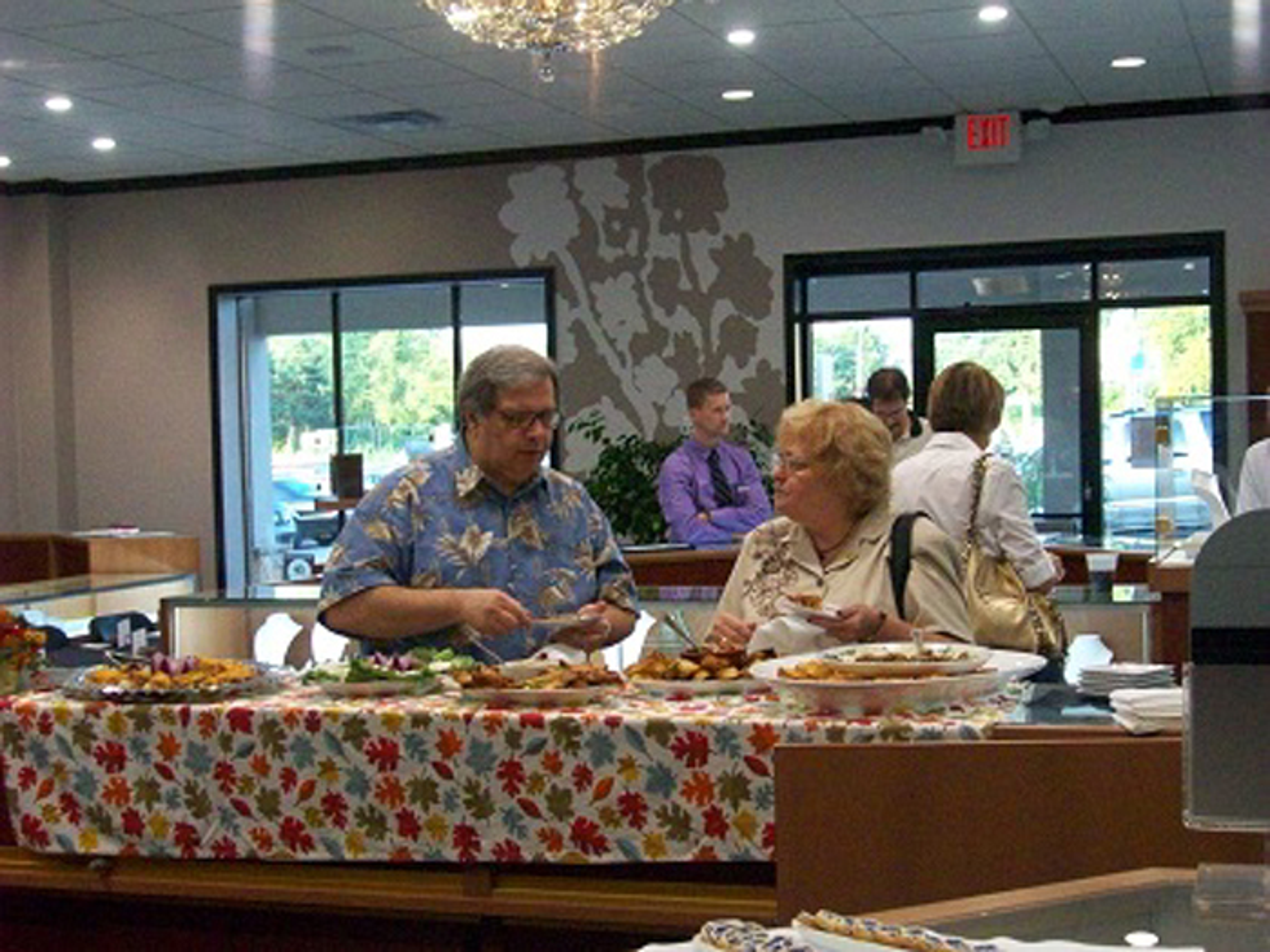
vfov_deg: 27.5
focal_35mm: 53
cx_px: 635
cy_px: 476
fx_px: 1944
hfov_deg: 36.2
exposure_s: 1/169
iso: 488
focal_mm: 8.8
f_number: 3.6
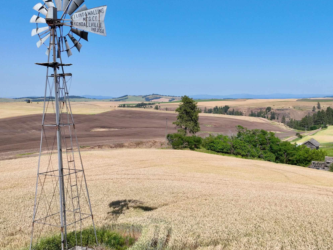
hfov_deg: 49.5
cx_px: 214
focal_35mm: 37
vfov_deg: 38.6
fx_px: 356
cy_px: 135
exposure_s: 1/1600
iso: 100
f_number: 2.8
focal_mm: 12.29
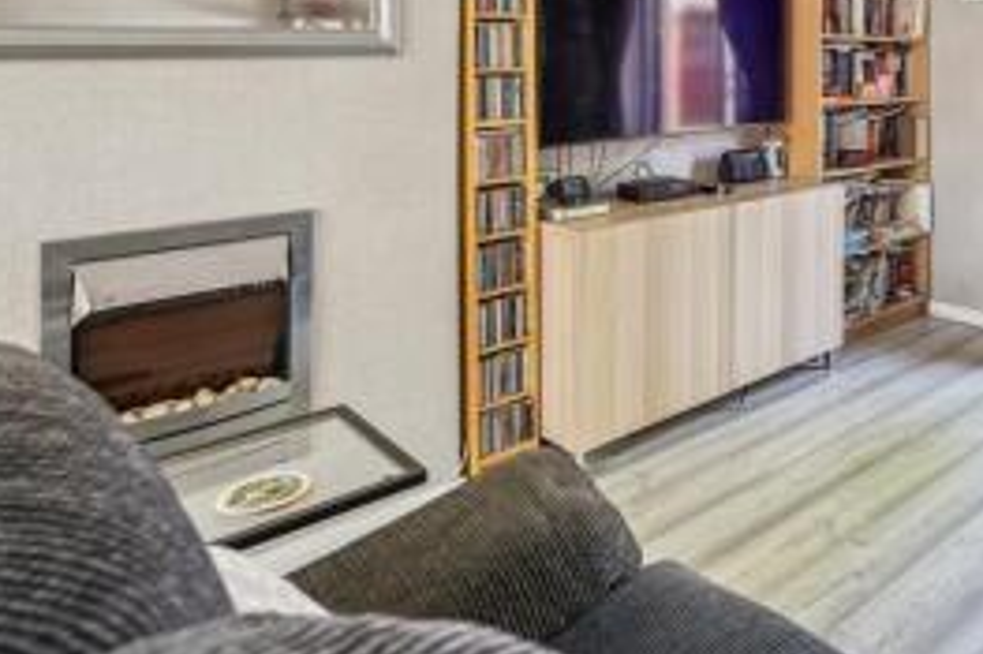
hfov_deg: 55.9
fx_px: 791
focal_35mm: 29
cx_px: 867
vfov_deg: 41.9
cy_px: 88
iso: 400
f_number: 4.5
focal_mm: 16
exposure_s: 1/25
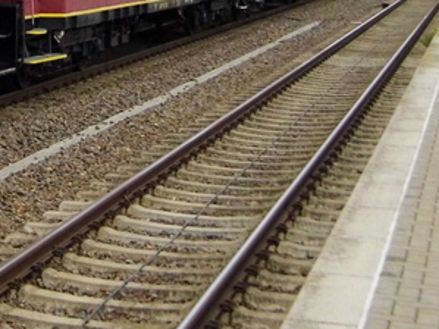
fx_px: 1458
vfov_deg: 12.6
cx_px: -145
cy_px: -56
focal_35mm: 115
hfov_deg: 16.1
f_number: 3.5
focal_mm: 7.7
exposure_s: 1/824
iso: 400
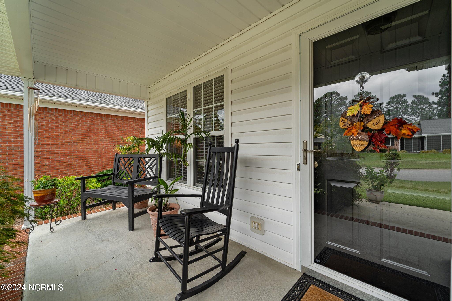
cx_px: 226
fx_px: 176
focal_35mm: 14
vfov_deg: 81.2
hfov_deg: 104.3
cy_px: 150
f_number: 8
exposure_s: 1/50
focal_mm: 14
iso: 100
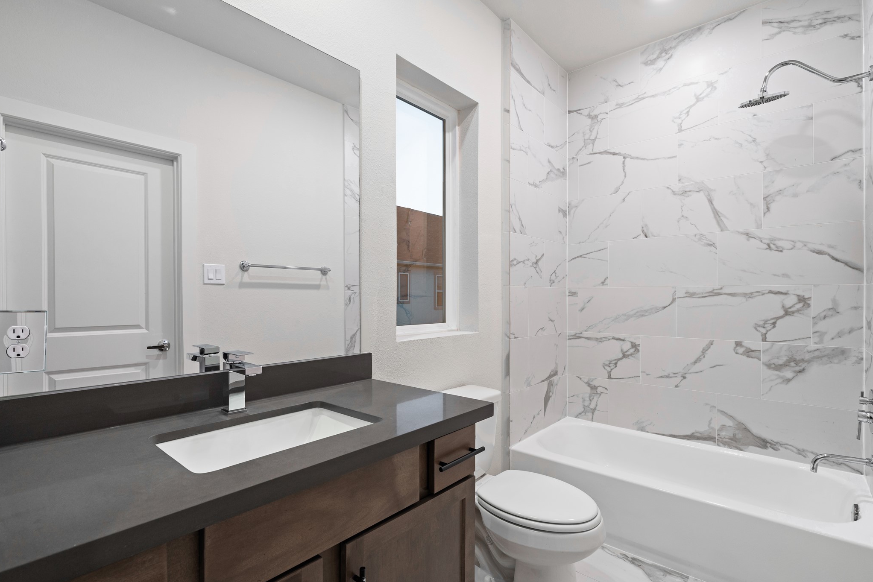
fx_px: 412
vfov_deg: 70.4
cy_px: 299
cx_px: 445
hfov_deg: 93.3
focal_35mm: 17
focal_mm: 16
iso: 200
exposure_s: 1/2
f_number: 9
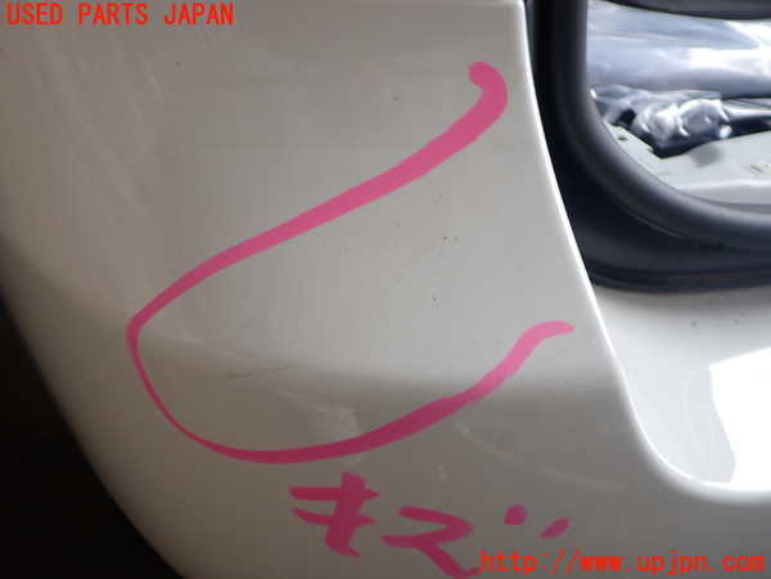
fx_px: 668
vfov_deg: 46.8
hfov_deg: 60.0
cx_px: 386
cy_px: 290
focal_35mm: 30
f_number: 2.3
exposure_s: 1/125
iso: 160
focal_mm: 5.4
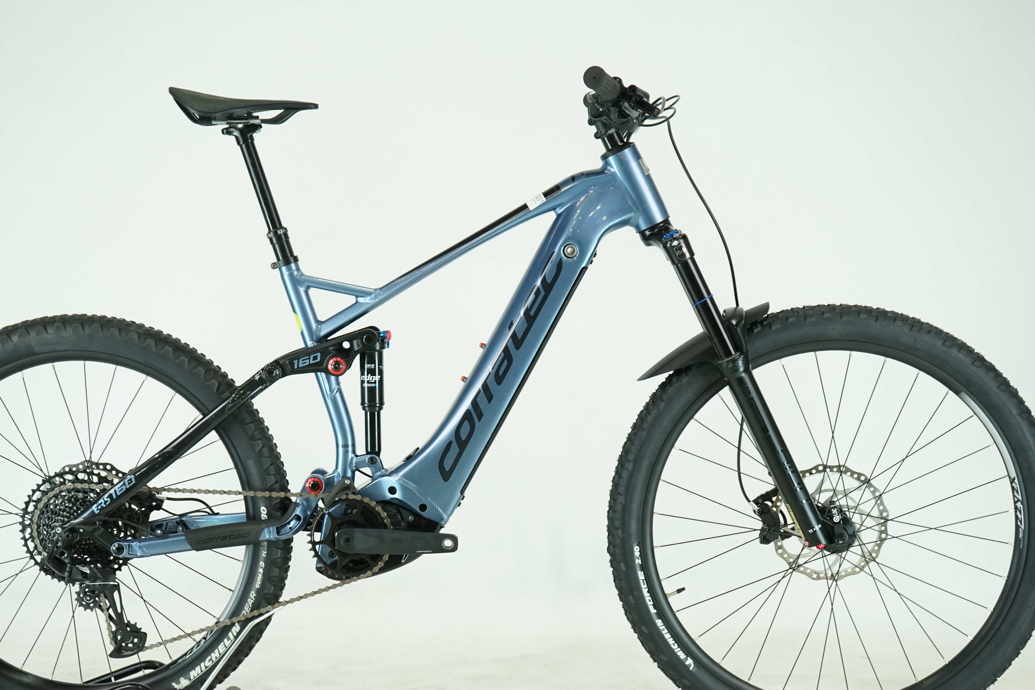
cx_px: 471
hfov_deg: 35.0
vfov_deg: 23.8
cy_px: 374
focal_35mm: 57
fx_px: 1639
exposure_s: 1/200
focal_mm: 48
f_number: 5.6
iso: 1600
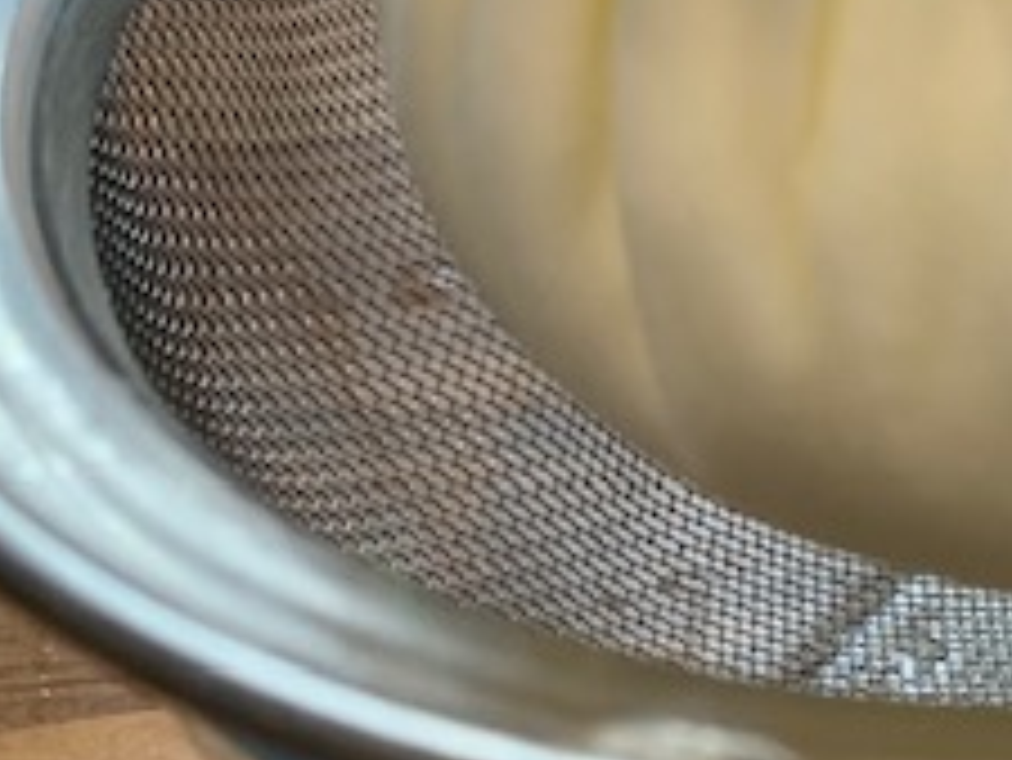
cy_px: 121
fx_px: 2165
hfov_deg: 23.8
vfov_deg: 19.7
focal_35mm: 74
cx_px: 1246
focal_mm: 4.25
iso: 80
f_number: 1.8
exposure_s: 1/50
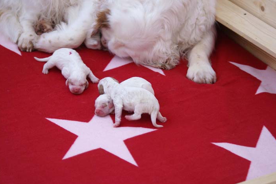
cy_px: 86
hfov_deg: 17.0
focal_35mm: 121
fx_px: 924
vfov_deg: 11.4
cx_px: 137
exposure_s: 1/30
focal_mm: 75
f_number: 4
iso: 400
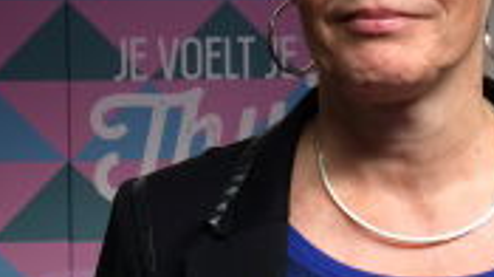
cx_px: 223
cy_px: 123
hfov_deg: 23.7
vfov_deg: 13.4
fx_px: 1178
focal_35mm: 90
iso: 50
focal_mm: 4.15
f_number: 2.2
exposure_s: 1/33
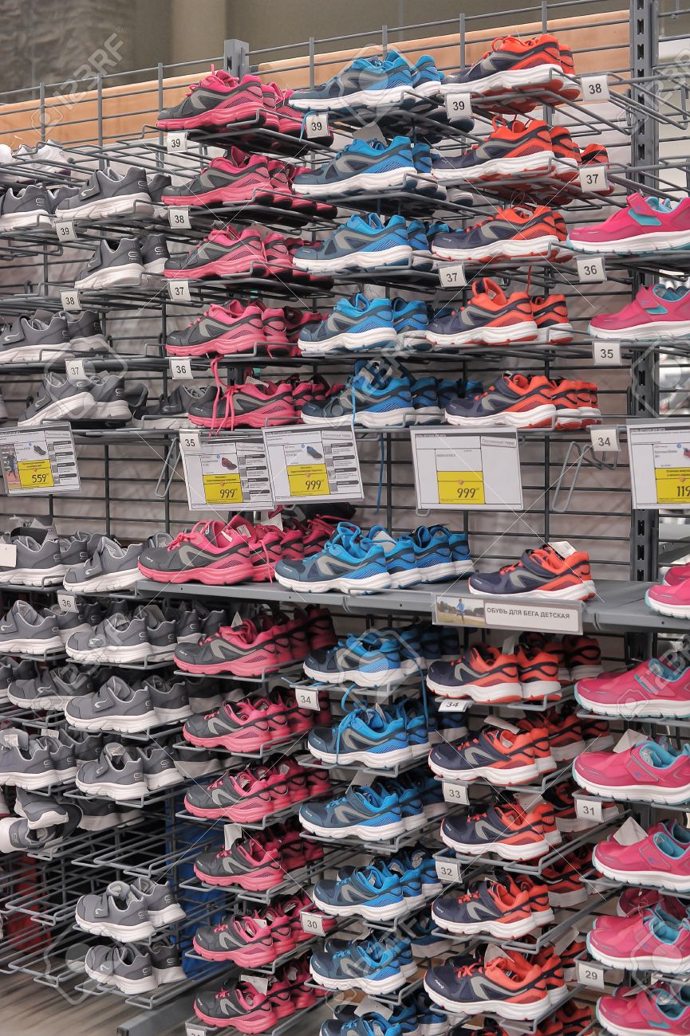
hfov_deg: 27.0
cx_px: 345
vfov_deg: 39.6
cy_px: 518
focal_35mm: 50
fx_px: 1439
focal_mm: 50
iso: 1600
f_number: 3.5
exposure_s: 1/200
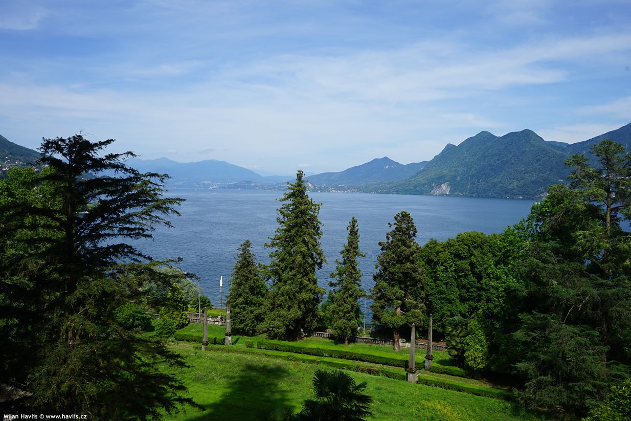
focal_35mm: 28
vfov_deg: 46.4
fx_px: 491
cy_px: 210
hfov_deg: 65.5
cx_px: 316
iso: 100
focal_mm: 28
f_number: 11
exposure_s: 1/160
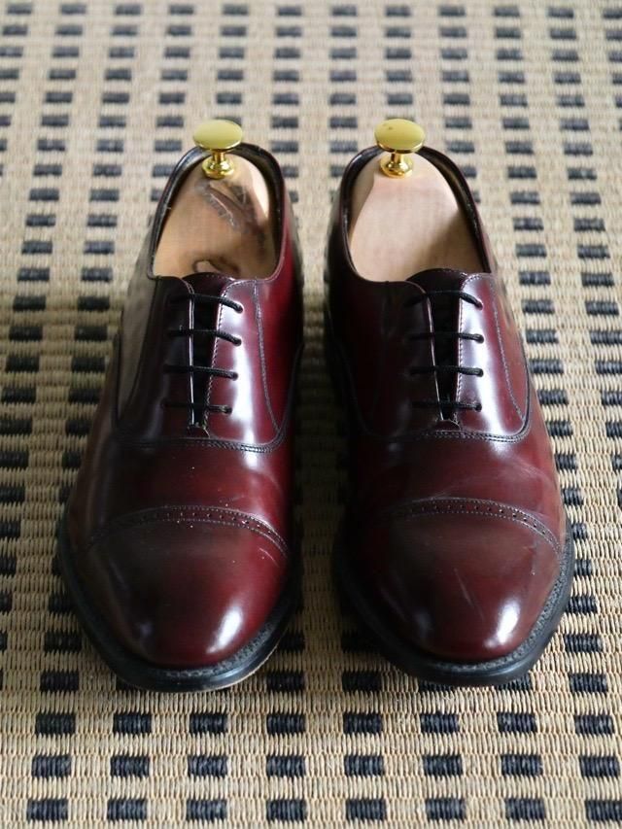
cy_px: 414
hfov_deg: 13.2
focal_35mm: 112
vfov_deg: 17.6
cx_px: 311
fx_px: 2683
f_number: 4
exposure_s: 1/60
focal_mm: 56
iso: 3200
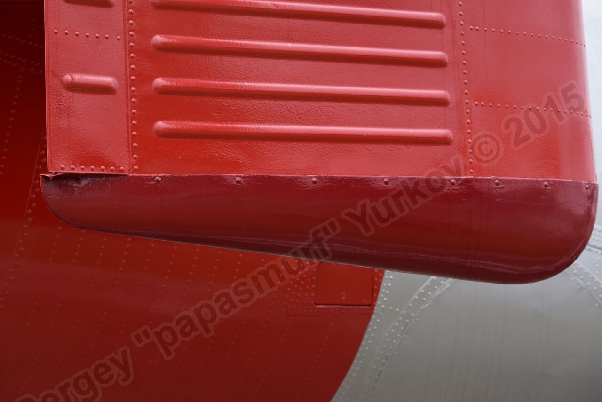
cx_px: 301
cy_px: 201
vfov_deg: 16.6
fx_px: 1380
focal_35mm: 82
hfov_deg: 24.6
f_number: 8
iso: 320
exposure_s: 1/250
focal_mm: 55
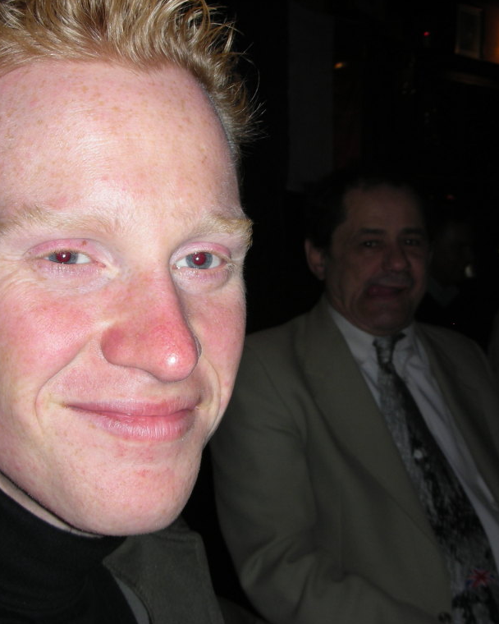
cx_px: 254
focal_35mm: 46
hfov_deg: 32.7
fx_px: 849
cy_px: 311
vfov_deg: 40.3
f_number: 3
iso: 50
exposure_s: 1/60.1
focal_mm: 5.8
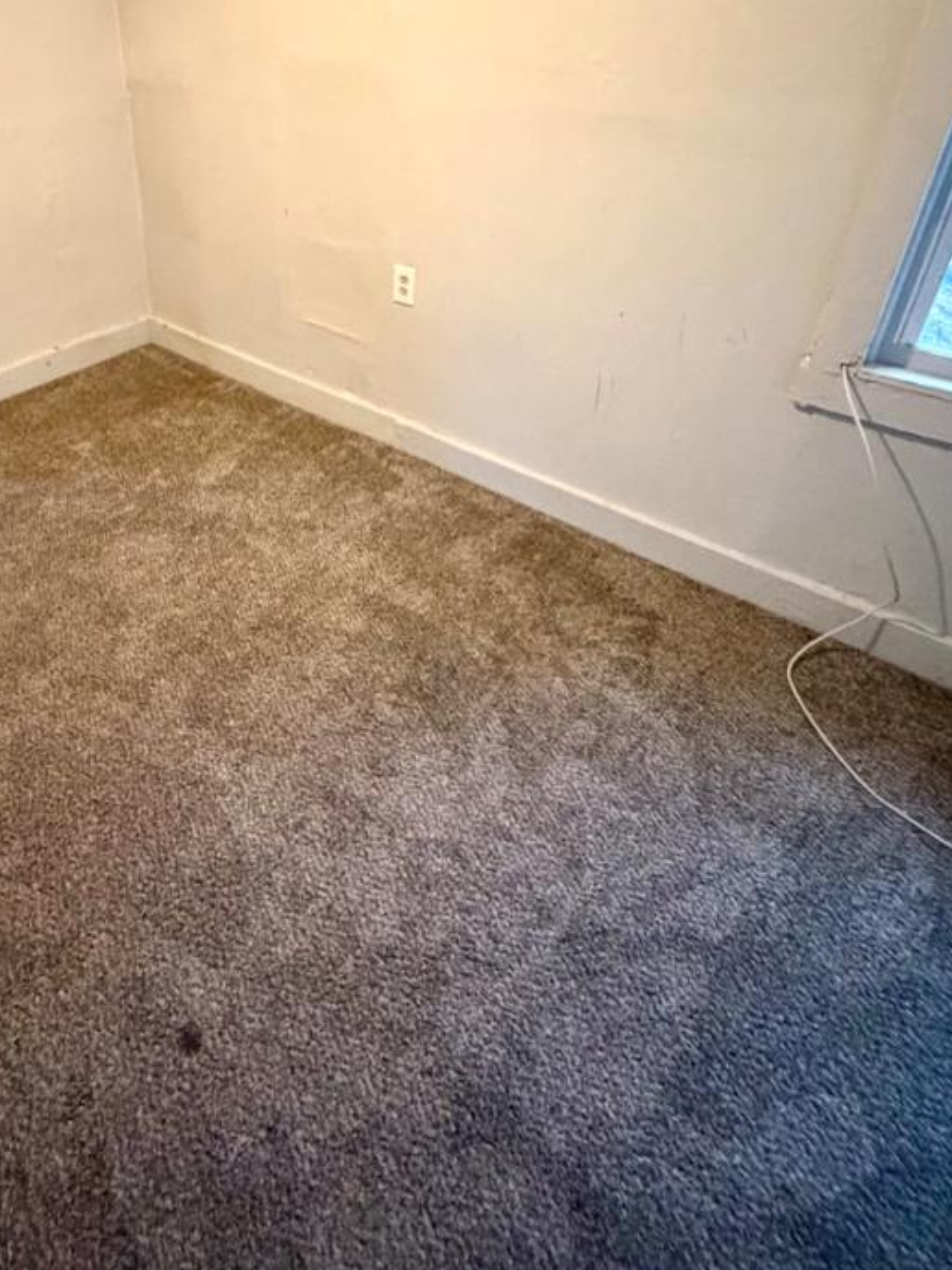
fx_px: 807
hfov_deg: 58.5
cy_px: 434
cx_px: 262
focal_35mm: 22
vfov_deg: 74.3
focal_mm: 2.22
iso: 1000
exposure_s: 1/40
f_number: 2.2
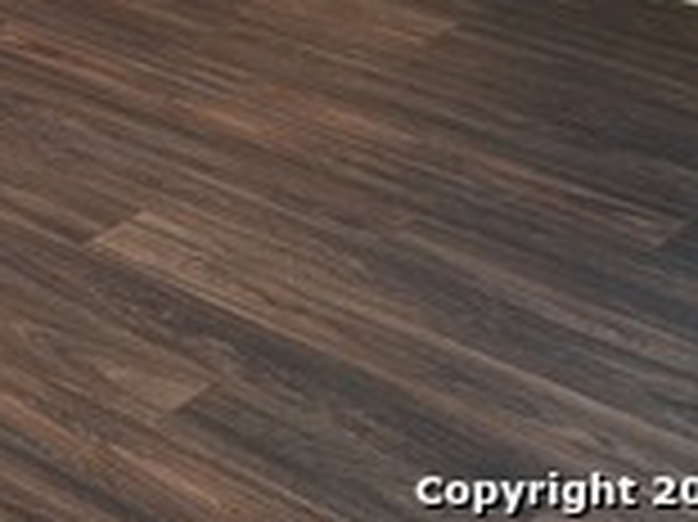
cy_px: -508
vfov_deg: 13.4
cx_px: -666
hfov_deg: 16.3
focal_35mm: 95
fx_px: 1914
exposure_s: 1/40
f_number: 1.8
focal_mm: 5.54
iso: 200
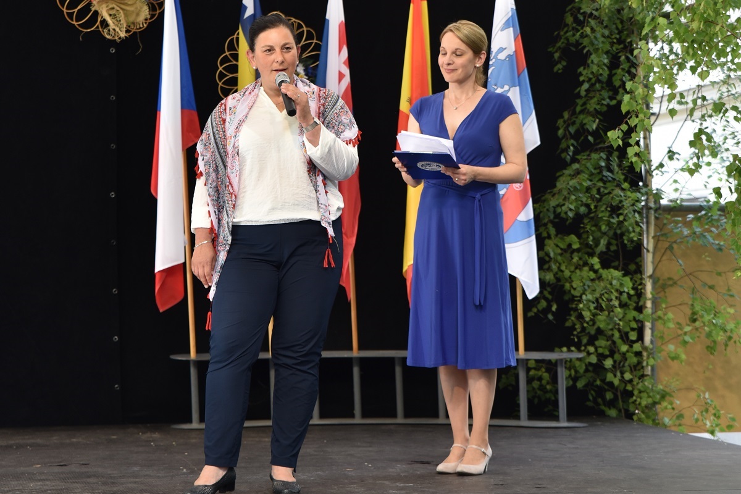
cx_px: 370
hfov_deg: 28.8
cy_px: 247
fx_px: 1441
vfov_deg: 19.5
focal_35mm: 70
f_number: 4
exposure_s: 1/200
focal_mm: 70
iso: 400
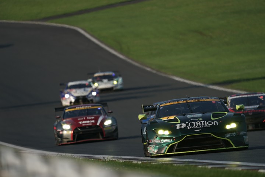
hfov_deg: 3.4
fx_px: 4416
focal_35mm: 600
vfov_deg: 2.3
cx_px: 132
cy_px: 88
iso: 200
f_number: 6.3
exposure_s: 1/800
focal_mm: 600
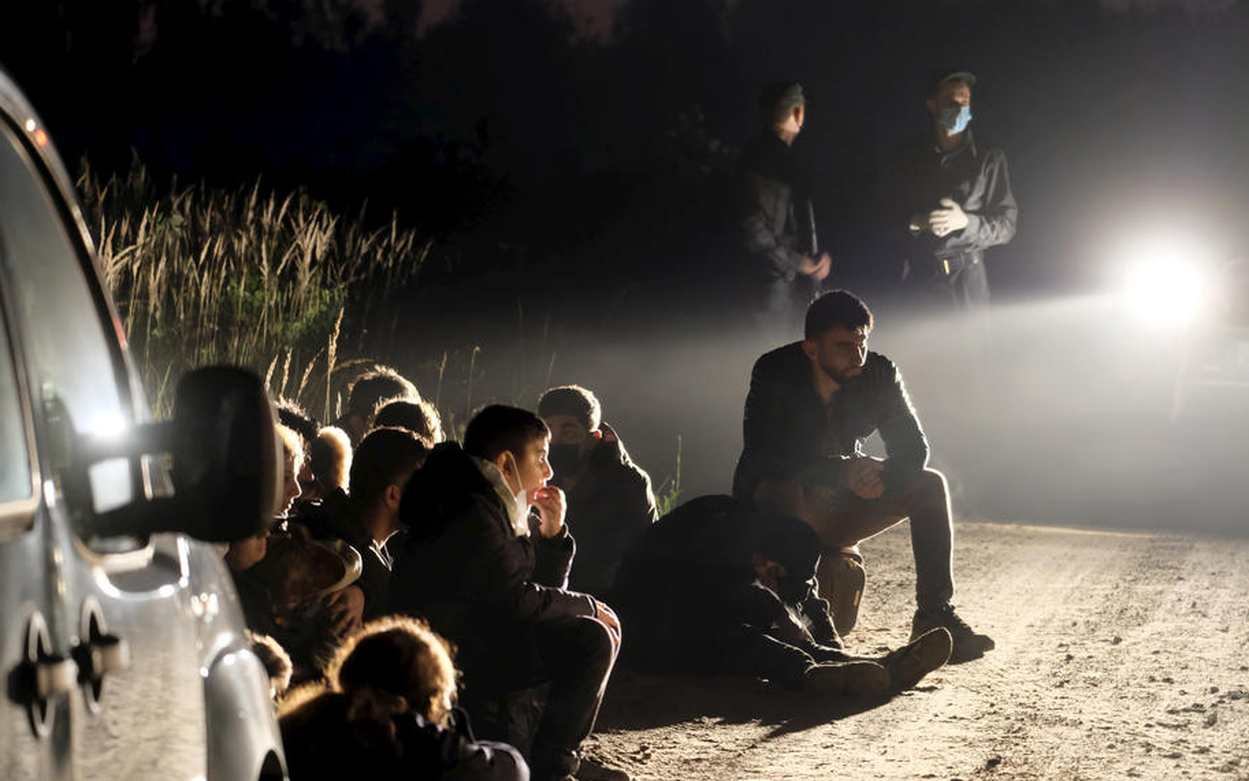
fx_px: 5243
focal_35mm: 154
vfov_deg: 8.5
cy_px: 377
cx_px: 625
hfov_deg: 13.6
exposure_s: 1/4.5
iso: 3200
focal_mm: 100
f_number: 4.5
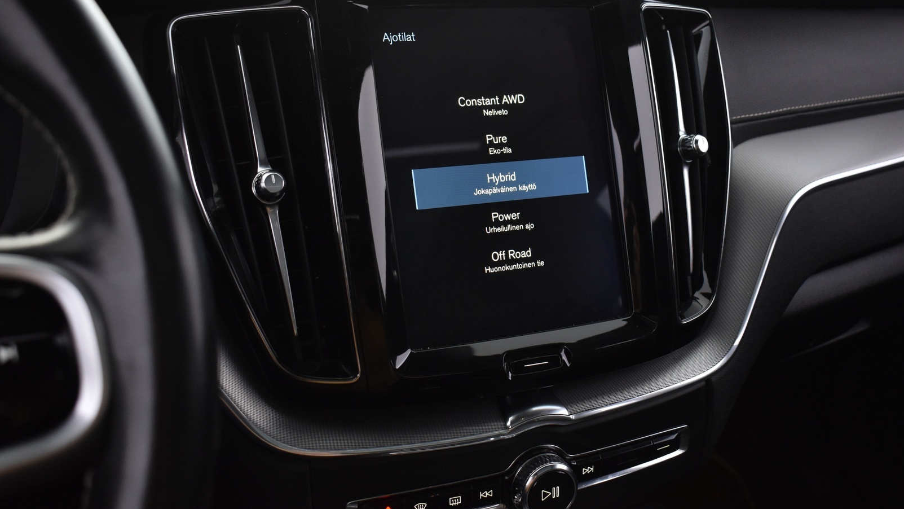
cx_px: 452
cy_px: 269
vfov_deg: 32.4
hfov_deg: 54.6
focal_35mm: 37
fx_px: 876
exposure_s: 1/15
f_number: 5
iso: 1250
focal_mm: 23
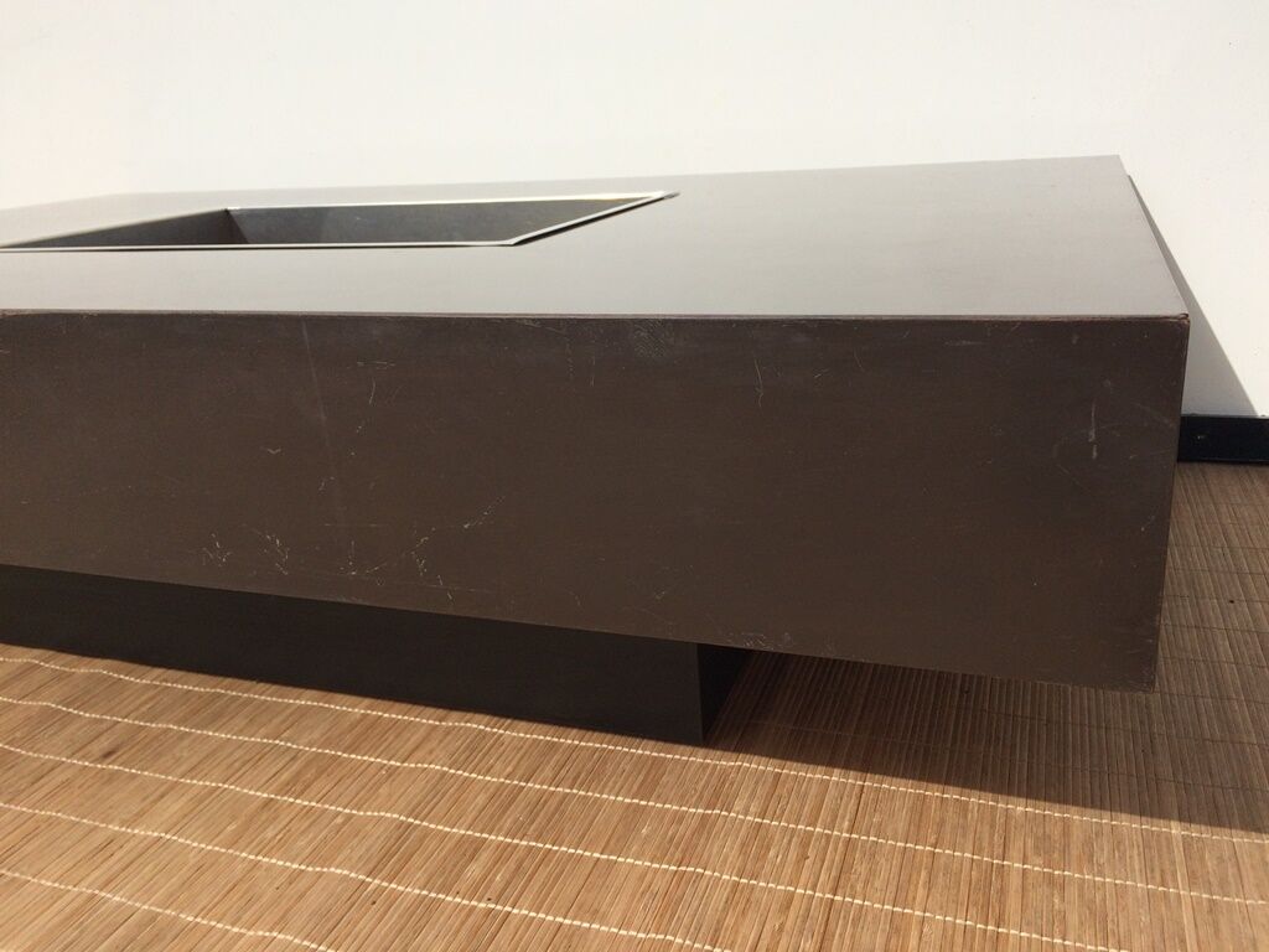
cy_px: 476
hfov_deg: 61.7
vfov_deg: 48.2
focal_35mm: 29
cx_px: 634
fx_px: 1063
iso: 32
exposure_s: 1/5882
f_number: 2.2
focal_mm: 4.15
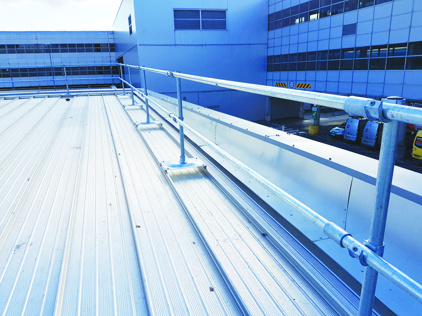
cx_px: 211
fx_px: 317
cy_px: 158
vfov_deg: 53.1
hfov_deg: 67.3
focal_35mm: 26
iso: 40
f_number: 1.7
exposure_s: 1/1320
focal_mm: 4.2
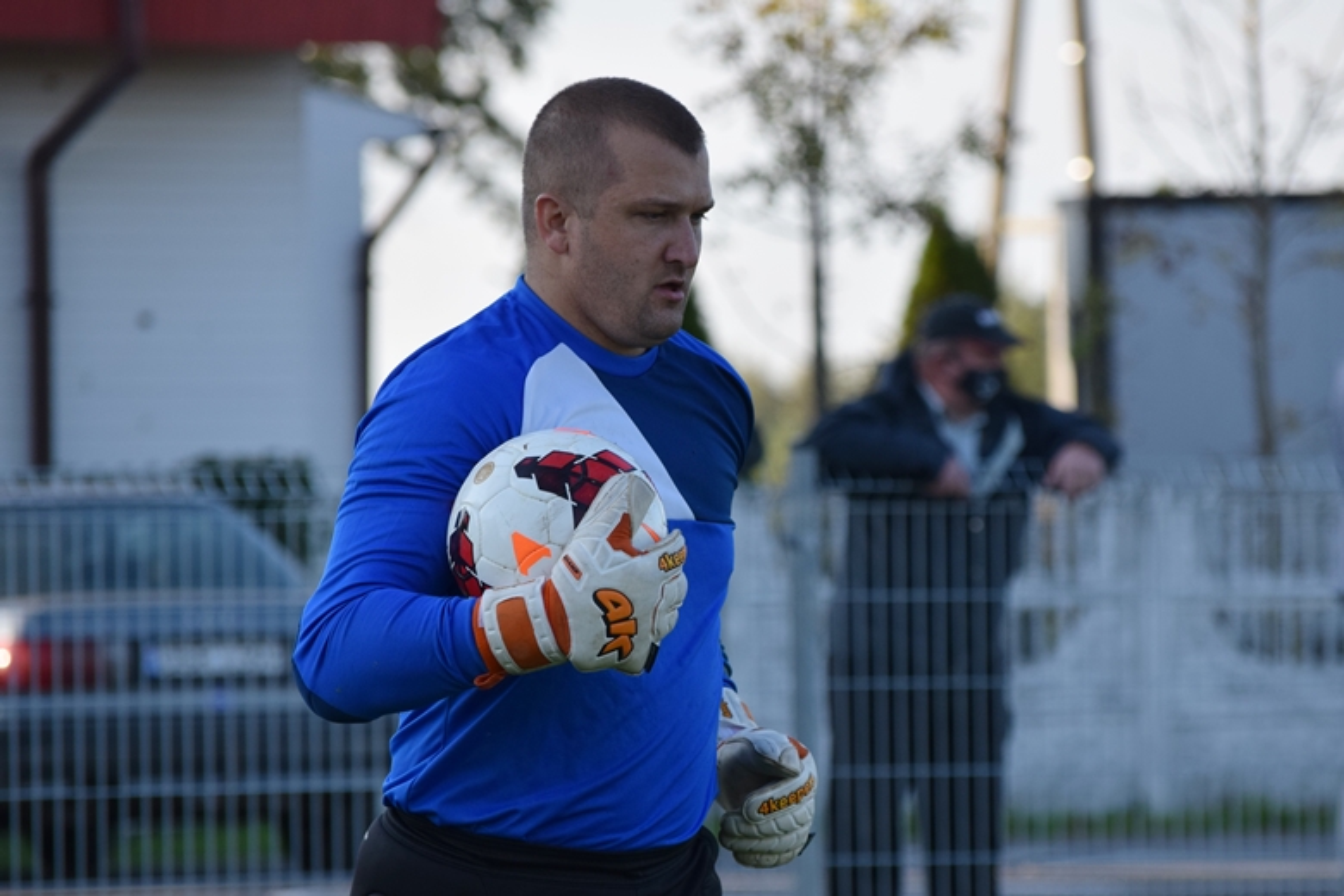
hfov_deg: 9.5
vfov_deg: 6.3
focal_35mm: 218
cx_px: 672
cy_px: 448
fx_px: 8119
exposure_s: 1/1000
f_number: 5
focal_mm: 145
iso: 450
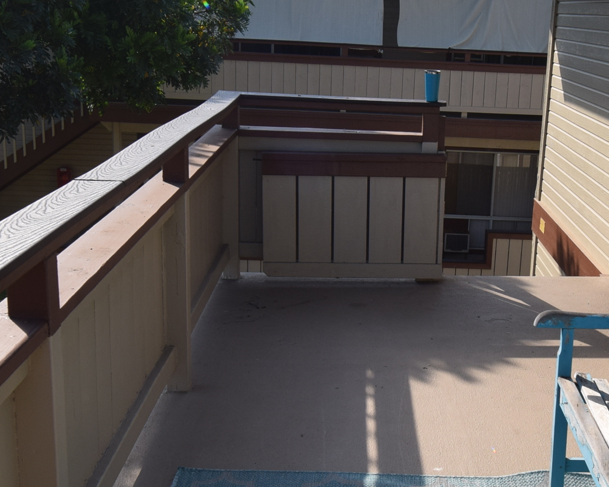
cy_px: 310
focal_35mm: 56
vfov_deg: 26.9
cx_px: 399
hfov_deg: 33.2
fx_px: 1014
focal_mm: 15
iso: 200
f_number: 9
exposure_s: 1/320
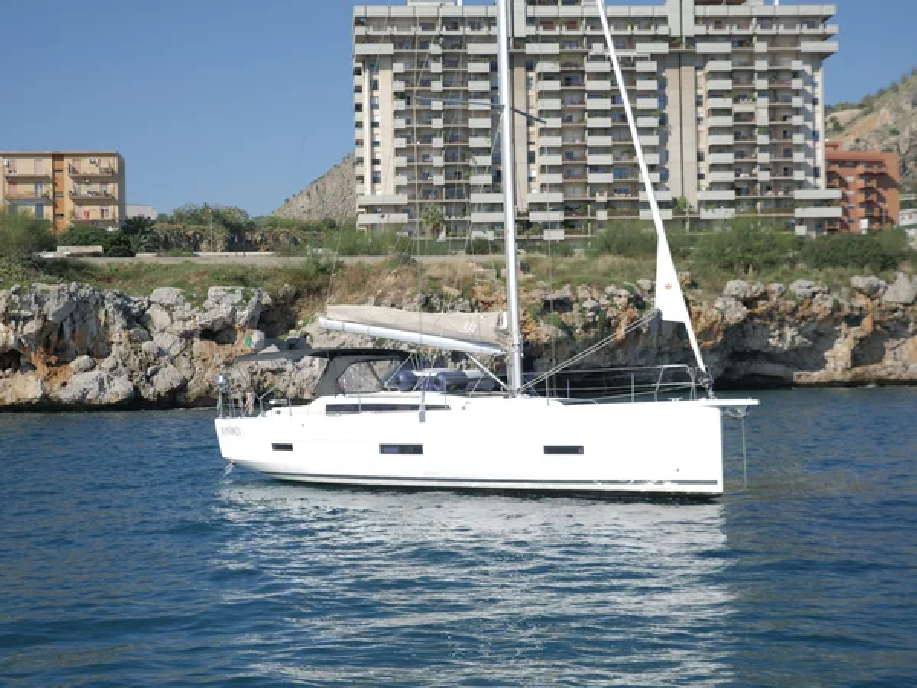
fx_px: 1430
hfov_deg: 35.5
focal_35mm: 54
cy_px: 344
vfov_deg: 27.0
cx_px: 458
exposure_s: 1/2000
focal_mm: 27
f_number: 3.2
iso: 100
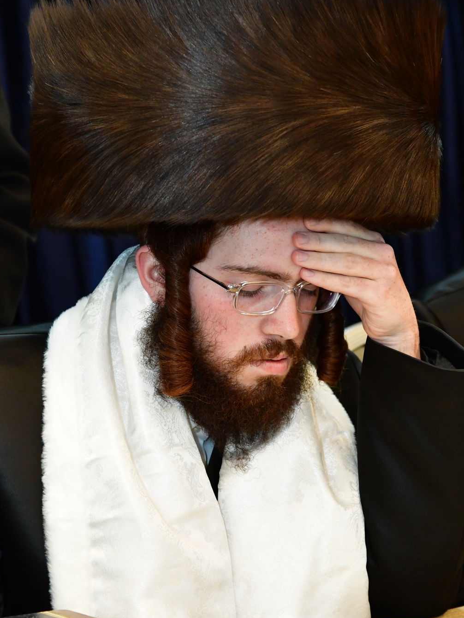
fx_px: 2555
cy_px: 406
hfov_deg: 10.4
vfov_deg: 13.8
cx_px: 190
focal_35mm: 143
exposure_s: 1/100
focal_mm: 95
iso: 3200
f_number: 5.6
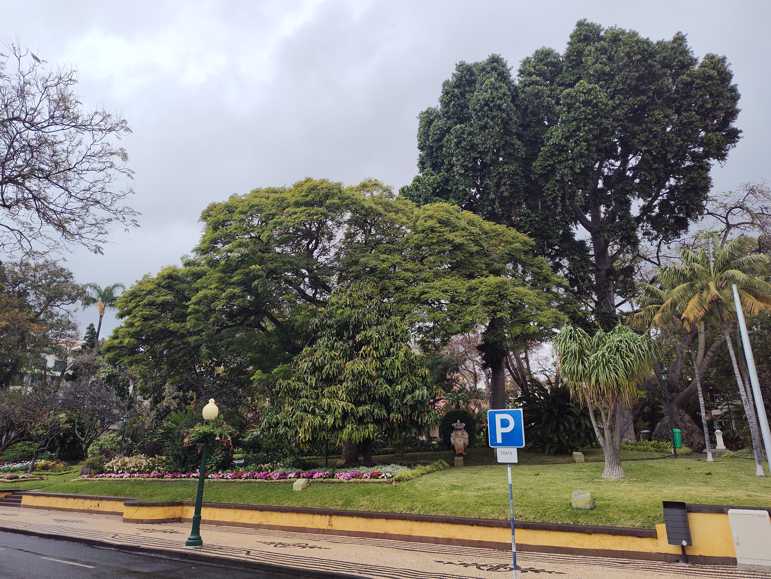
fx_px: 512
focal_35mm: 23
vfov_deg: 58.9
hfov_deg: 73.9
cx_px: 386
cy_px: 290
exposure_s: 1/429
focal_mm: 5.56
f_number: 1.88
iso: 100
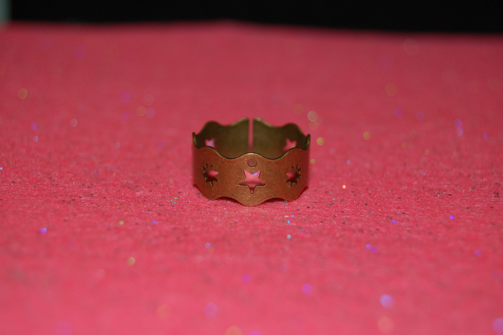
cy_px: 168
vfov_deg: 16.5
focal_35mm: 82
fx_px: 1152
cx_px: 252
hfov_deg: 24.6
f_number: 5.6
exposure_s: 1/60
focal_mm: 55
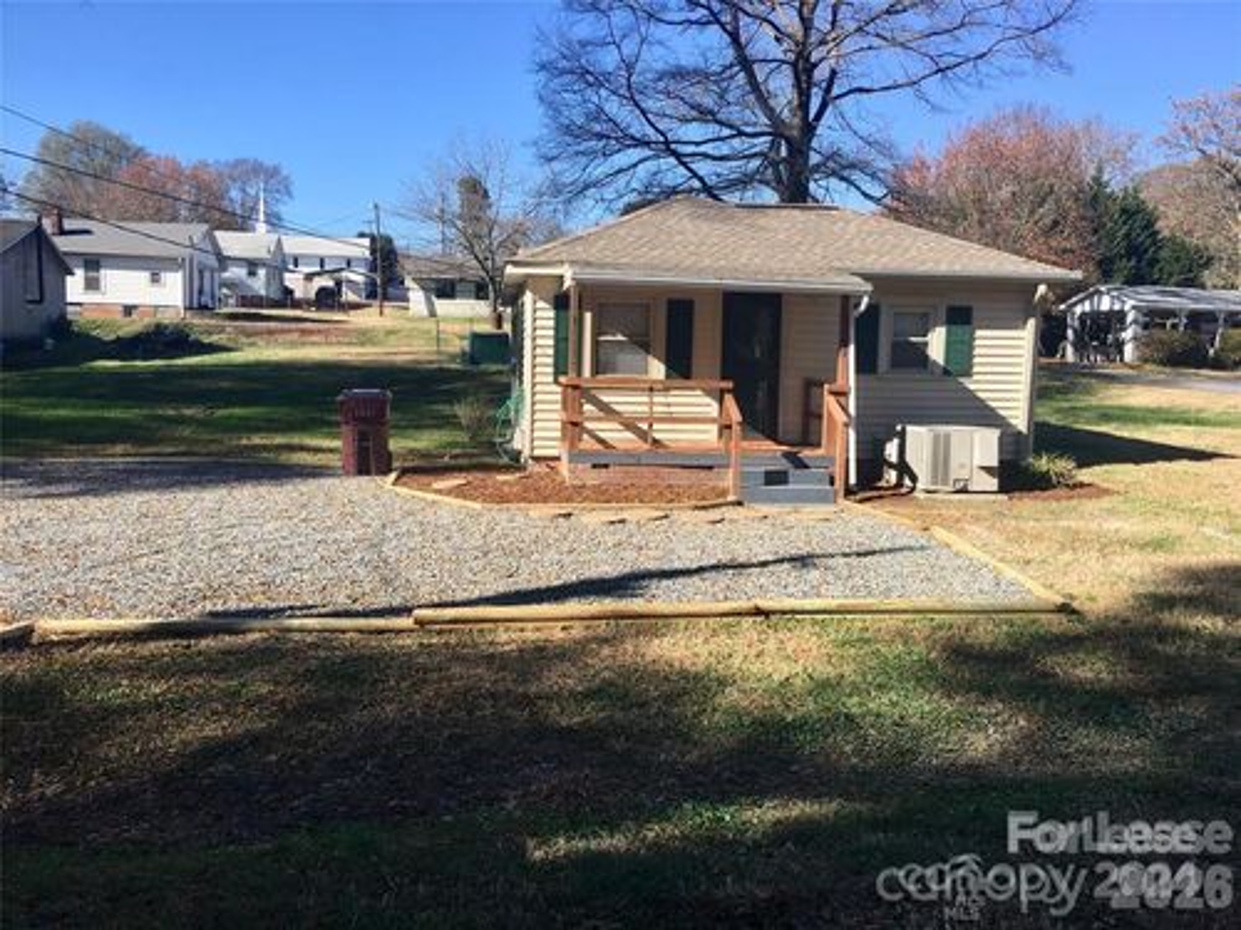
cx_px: 620
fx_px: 1040
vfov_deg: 48.2
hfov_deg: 61.7
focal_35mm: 29
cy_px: 465
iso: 25
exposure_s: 1/894
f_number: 2.2
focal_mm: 4.15
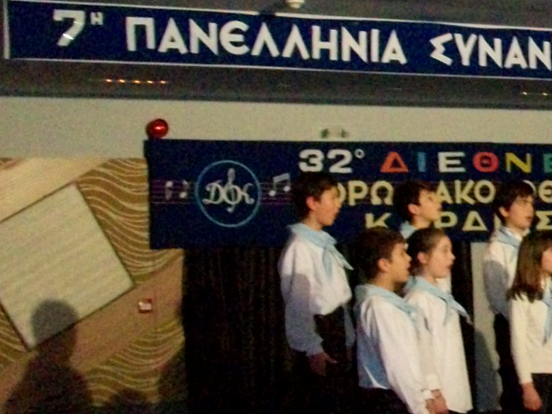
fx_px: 1483
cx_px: 743
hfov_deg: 19.3
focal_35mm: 93
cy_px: 133
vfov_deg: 15.9
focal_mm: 5.7
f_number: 2.8
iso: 640
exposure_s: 1/60
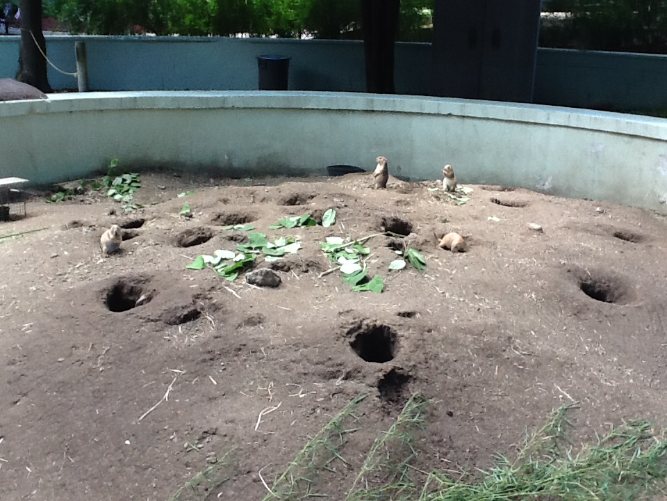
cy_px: 250
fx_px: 617
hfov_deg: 56.8
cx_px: 334
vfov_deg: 44.2
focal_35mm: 32
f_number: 2.4
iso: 100
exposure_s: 1/120
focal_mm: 2.03
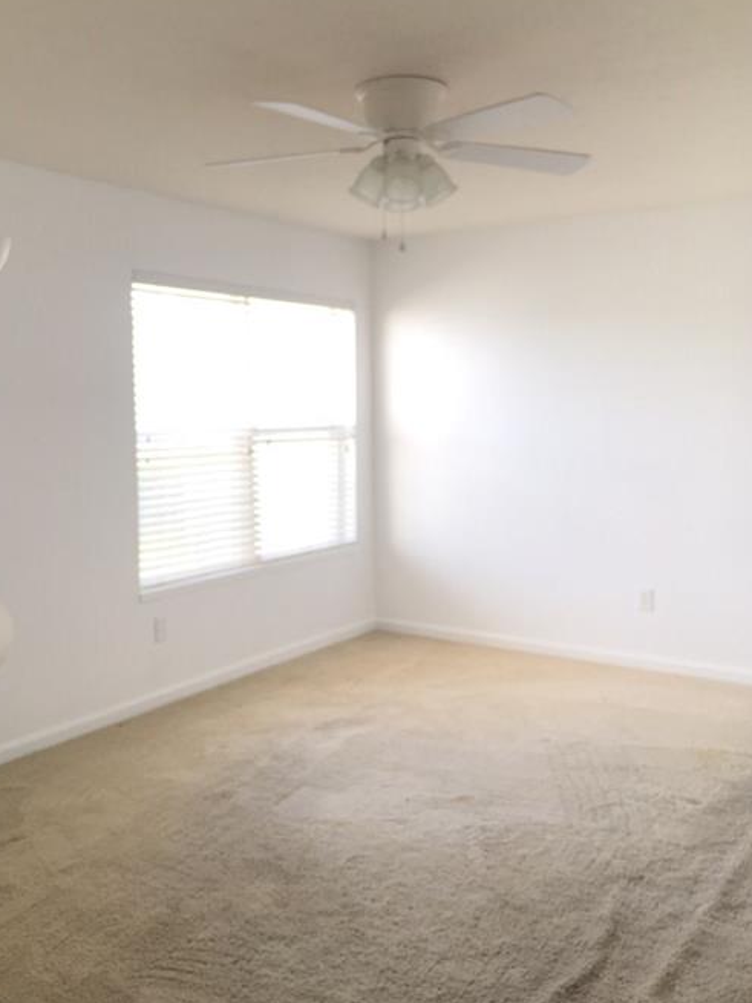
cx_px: 352
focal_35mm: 34
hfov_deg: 41.8
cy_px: 470
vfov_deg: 53.9
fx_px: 985
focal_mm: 4.15
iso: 25
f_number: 2.2
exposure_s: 1/40
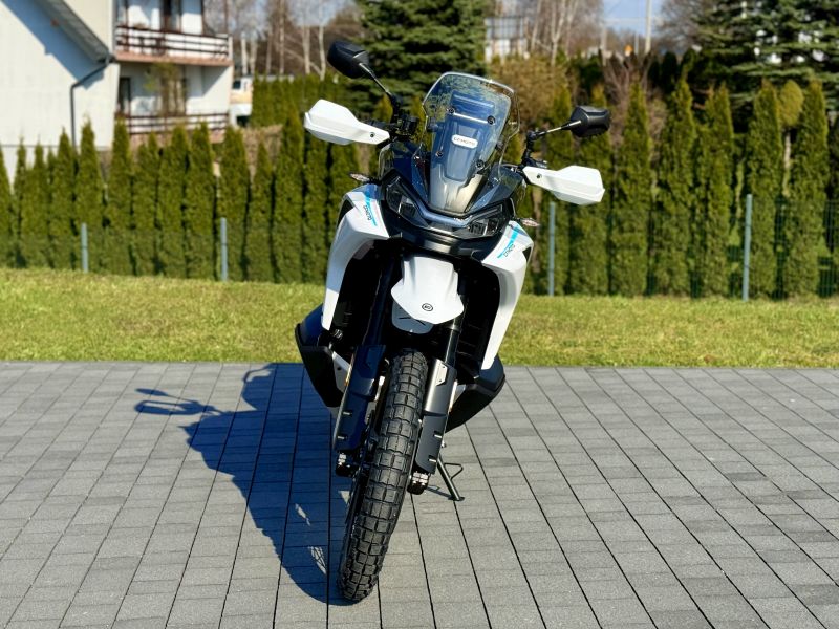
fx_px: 1163
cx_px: 420
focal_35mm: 48
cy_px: 314
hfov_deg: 39.7
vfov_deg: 30.3
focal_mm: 6.76
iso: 64
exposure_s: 1/5587
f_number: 1.78
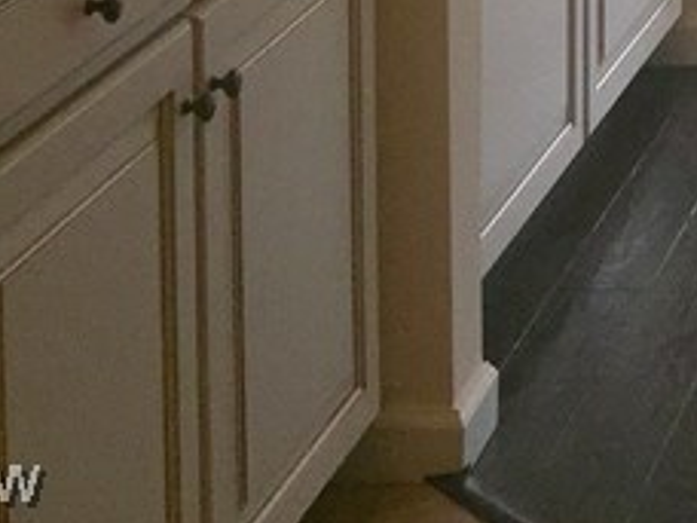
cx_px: 1290
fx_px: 2618
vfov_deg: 10.2
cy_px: -645
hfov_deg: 13.5
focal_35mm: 130
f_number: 2.2
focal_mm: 4.15
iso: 32
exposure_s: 1/278
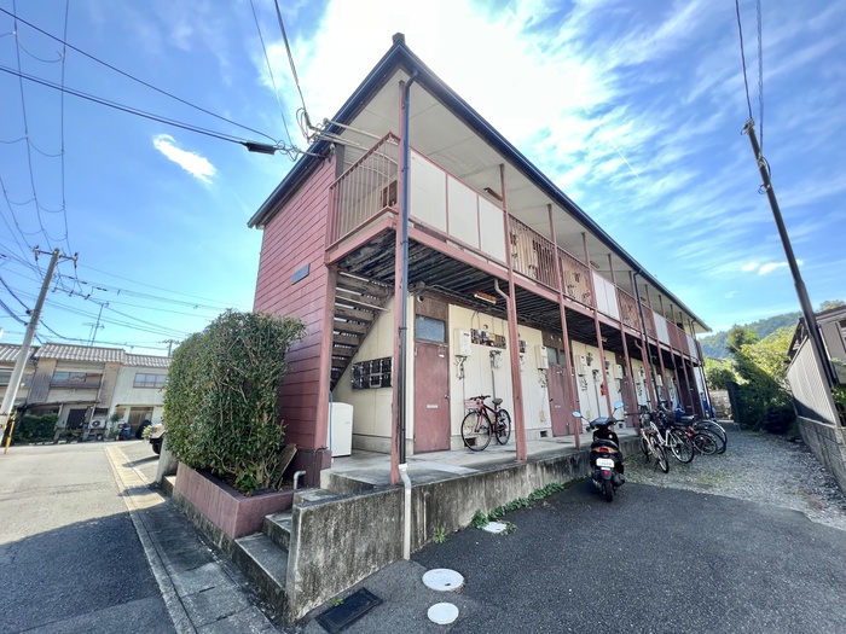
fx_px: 318
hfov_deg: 106.2
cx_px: 423
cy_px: 317
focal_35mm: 13
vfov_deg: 89.9
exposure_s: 1/247
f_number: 1.8
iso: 32
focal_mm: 1.57
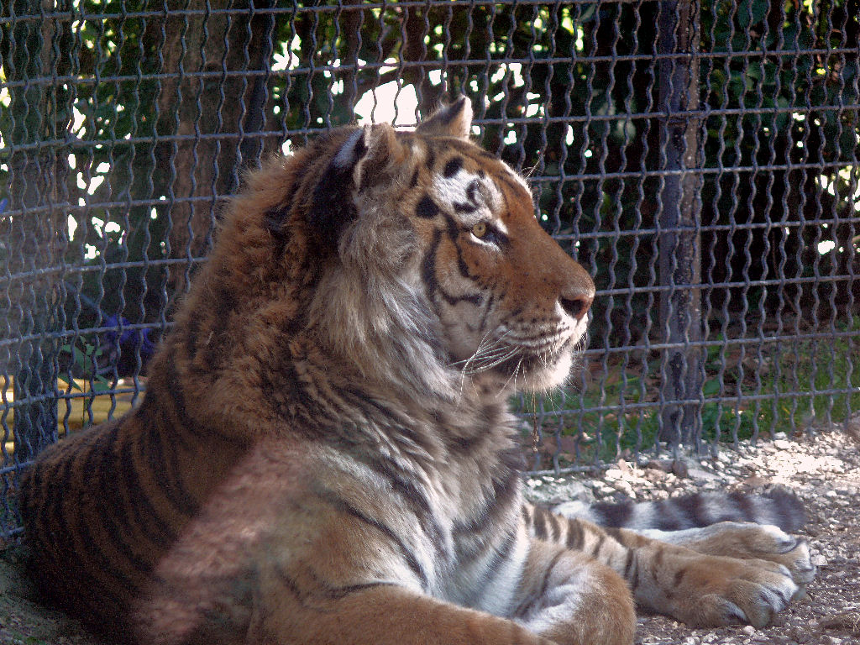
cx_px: 430
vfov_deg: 3.5
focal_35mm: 420
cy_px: 322
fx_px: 10434
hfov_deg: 4.7
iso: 100
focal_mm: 88.8
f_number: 3.7
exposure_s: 1/30
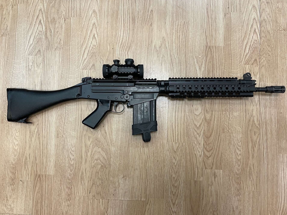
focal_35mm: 27
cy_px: 105
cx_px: 144
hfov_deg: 65.3
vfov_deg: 51.4
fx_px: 224
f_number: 1.6
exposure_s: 1/50
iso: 80
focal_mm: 5.1
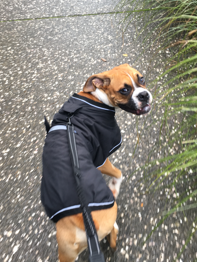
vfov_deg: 50.1
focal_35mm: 37
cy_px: 127
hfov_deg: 38.6
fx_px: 281
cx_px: 89
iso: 40
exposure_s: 1/100
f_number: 2.2
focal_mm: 4.15
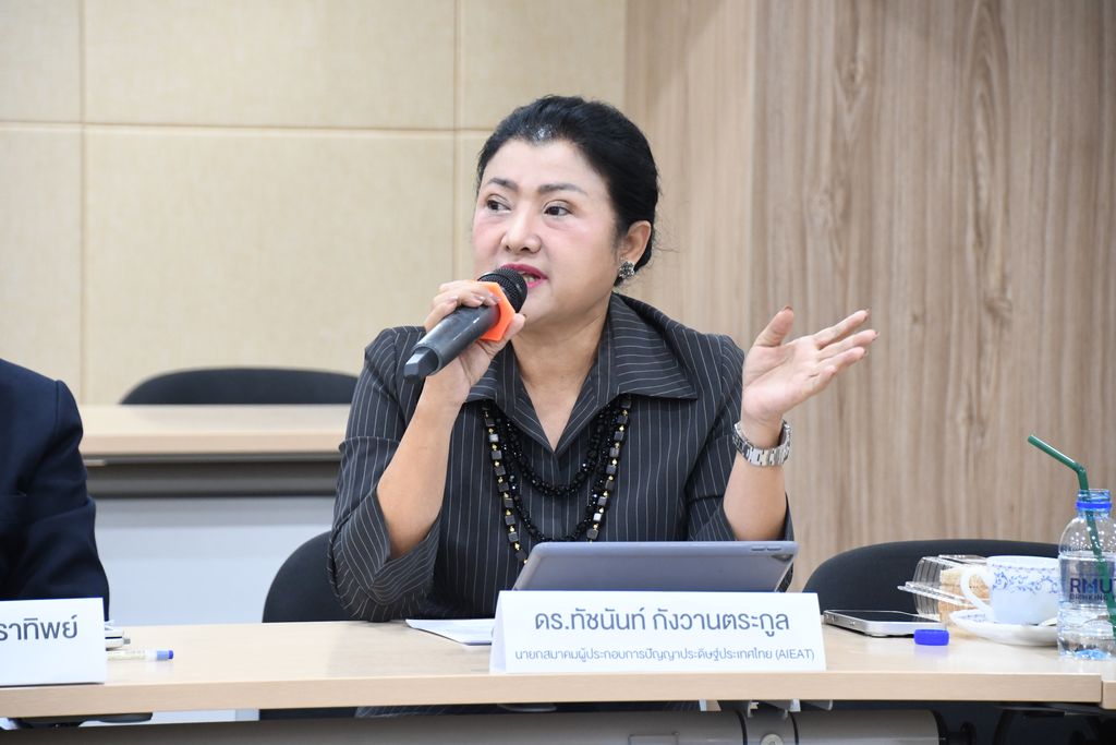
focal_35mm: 202
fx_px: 6262
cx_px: 558
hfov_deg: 10.2
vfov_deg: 6.8
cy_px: 372
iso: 2200
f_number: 6
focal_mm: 135
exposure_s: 1/40
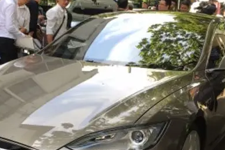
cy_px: 94
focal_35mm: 61
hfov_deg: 32.8
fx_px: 381
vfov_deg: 22.2
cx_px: 91
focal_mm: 4.15
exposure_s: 1/159
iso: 25
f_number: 2.2
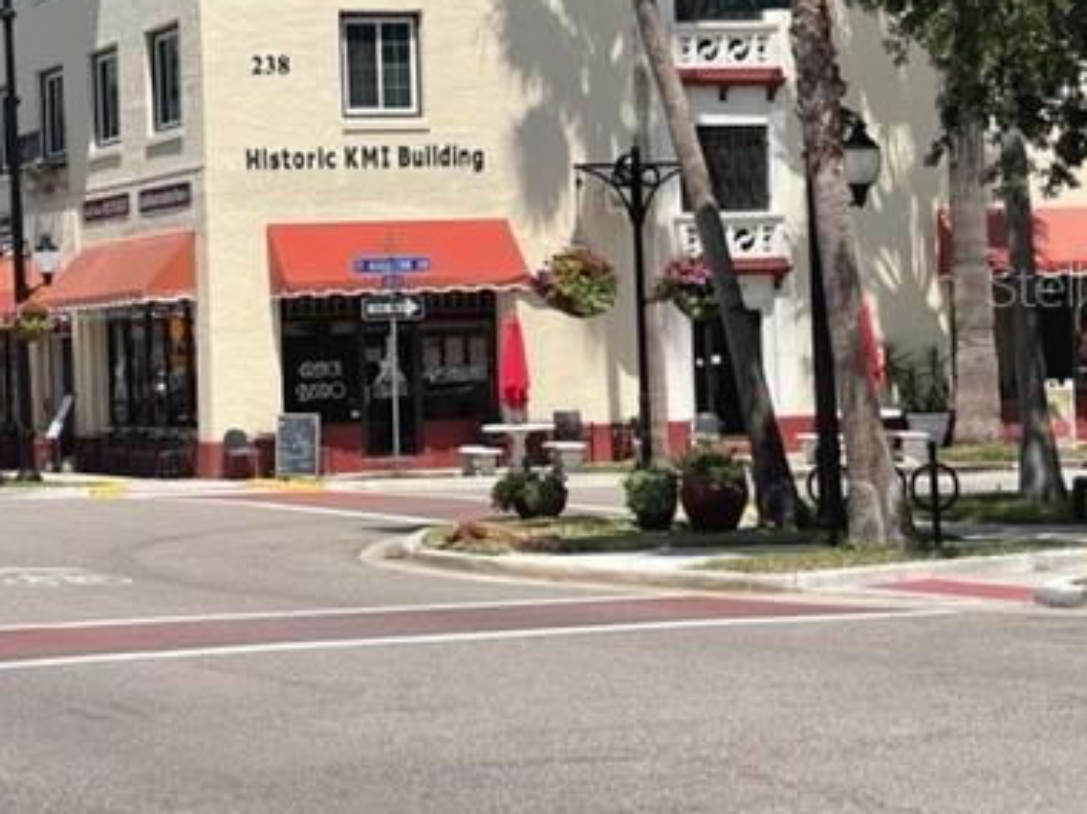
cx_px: 338
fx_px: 3390
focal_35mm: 108
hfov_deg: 18.2
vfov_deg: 13.7
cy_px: 284
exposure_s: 1/1468
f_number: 2.2
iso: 20
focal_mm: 7.5
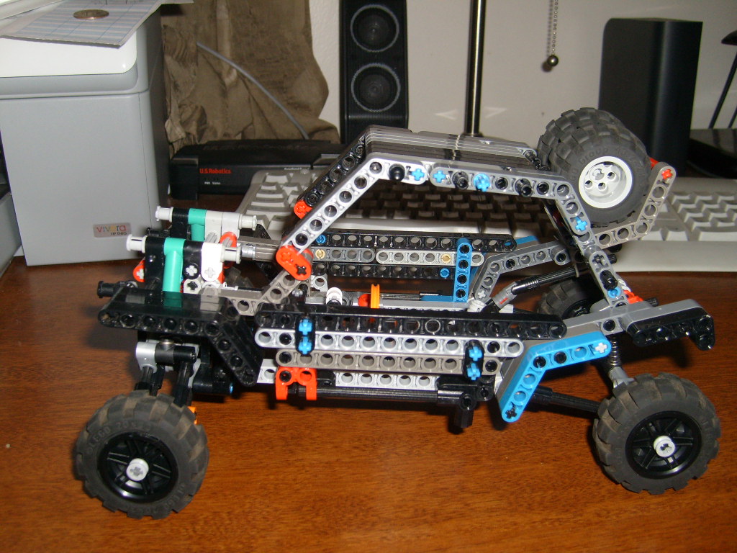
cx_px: 368
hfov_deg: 52.6
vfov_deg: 40.7
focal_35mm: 35
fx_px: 745
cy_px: 276
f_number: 2.8
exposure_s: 1/45
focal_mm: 5.8
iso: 100
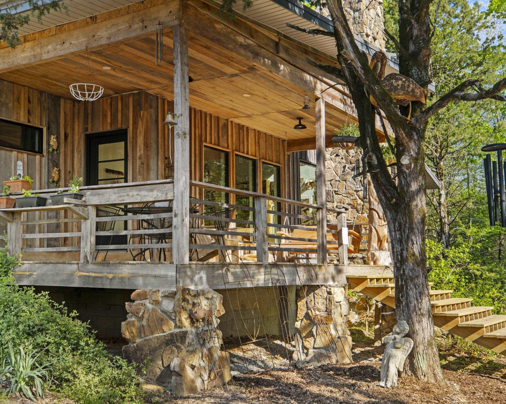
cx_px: 239
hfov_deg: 44.8
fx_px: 614
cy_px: 204
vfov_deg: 36.5
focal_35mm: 41
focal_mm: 24
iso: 200
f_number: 7.1
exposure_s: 1/80
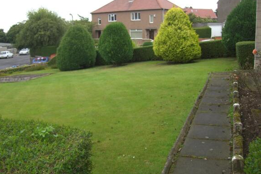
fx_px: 290
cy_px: 78
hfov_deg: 48.5
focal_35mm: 40
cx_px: 129
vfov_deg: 33.4
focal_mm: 6.2
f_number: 2.7
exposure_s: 1/400
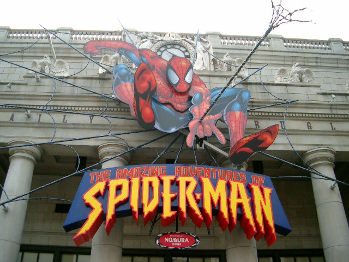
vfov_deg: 38.7
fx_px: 373
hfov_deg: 50.1
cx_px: 174
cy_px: 131
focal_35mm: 37
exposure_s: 1/500
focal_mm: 7.6
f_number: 2.6
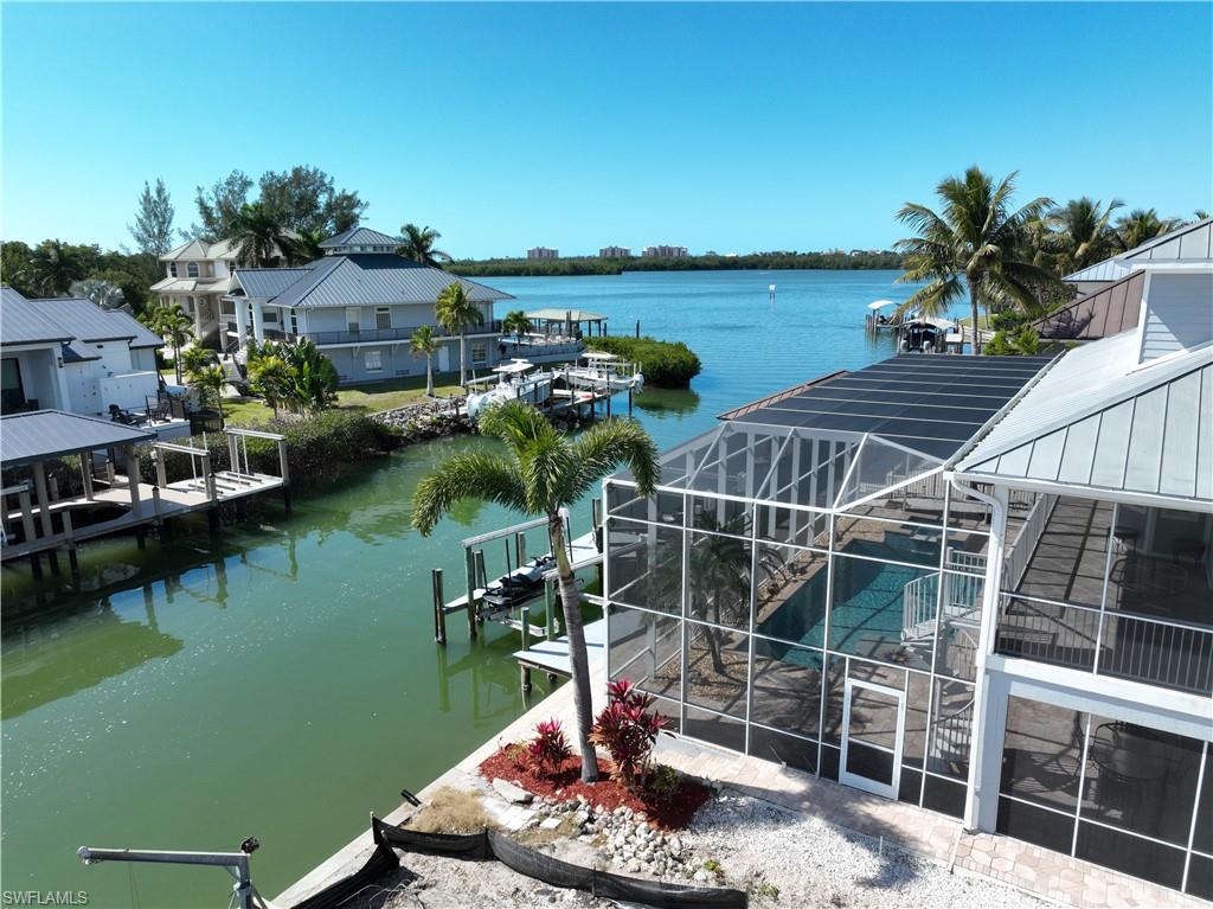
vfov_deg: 56.8
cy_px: 454
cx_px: 606
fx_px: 841
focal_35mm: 24
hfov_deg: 71.6
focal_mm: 12.29
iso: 110
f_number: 8
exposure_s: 1/240
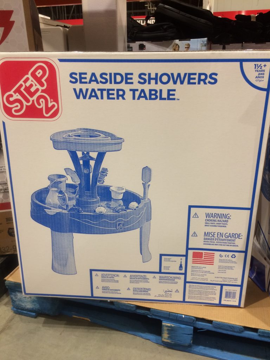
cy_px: 180
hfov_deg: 48.2
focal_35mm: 29
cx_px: 135
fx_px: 302
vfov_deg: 61.7
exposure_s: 1/33
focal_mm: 4.15
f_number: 2.2
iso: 125
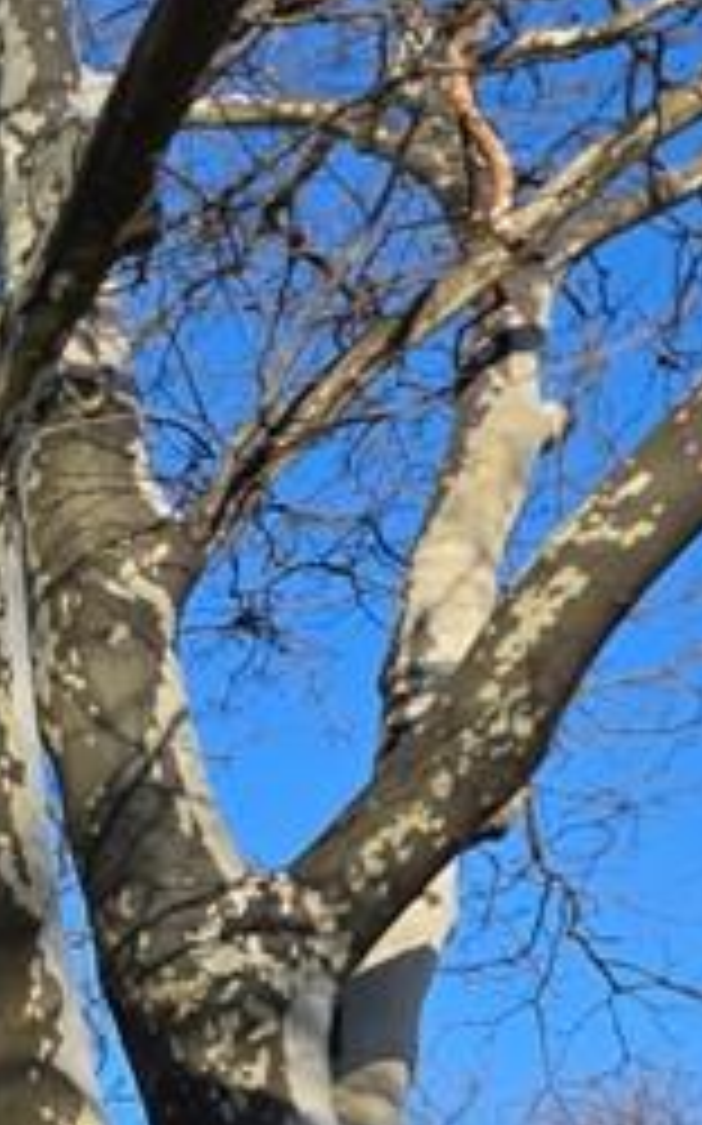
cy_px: 1575
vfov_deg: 18.8
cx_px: -1377
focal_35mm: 100
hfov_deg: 10.0
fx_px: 3065
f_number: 1.7
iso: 80
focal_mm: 6.25
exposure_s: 1/4333
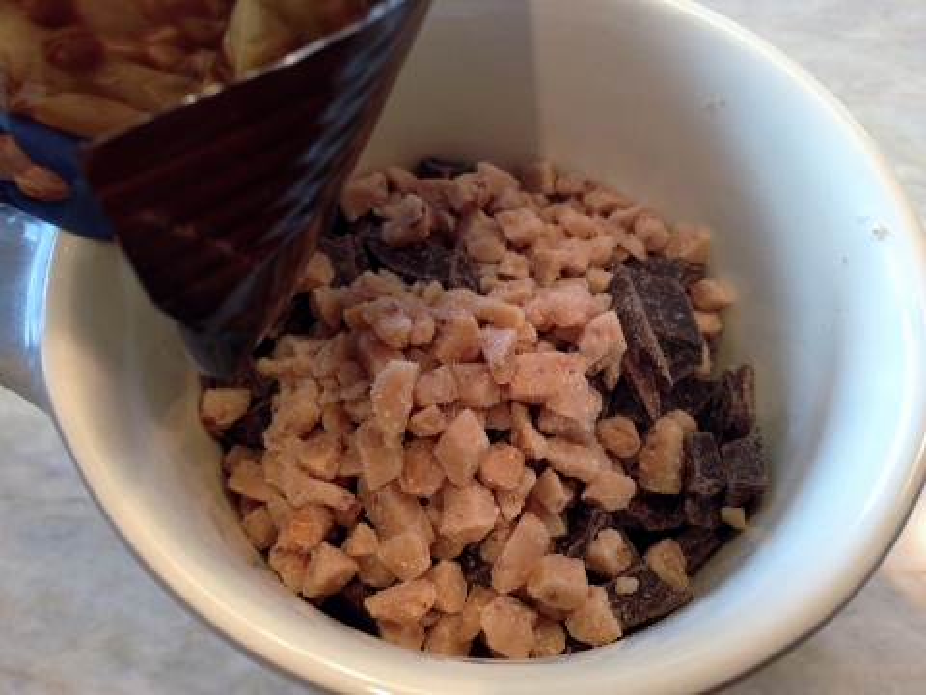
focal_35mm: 33
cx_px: 463
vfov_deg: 42.9
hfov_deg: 55.4
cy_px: 348
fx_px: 883
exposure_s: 1/20
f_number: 2.4
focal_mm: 4.12
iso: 80
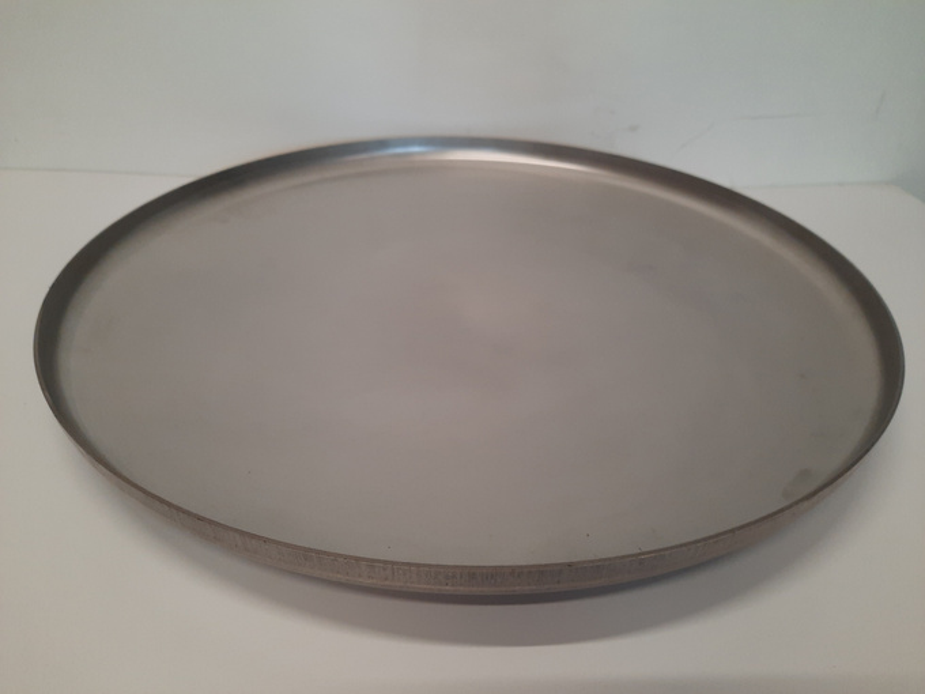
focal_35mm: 25
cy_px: 347
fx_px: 668
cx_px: 462
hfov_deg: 69.4
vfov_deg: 54.9
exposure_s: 1/50
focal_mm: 4.6
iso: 200
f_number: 2
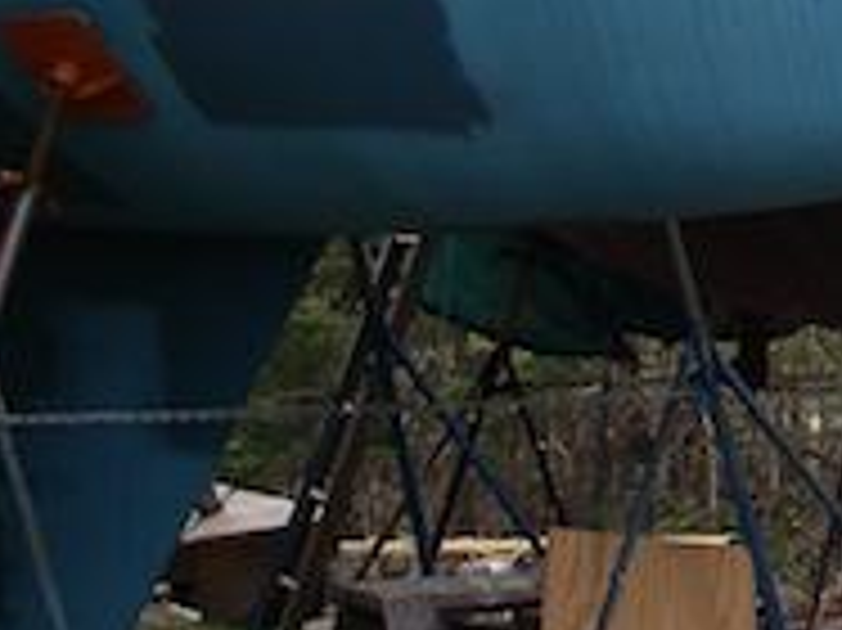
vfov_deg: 10.9
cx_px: 896
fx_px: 3160
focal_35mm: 130
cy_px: -333
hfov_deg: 14.9
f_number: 3.3
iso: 64
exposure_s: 1/80
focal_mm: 6.3
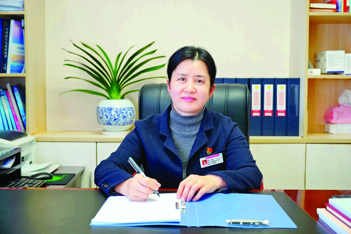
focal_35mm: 45
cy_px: 116
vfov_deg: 29.9
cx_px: 172
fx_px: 439
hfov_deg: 43.6
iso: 800
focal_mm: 44
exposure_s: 1/40
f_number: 4
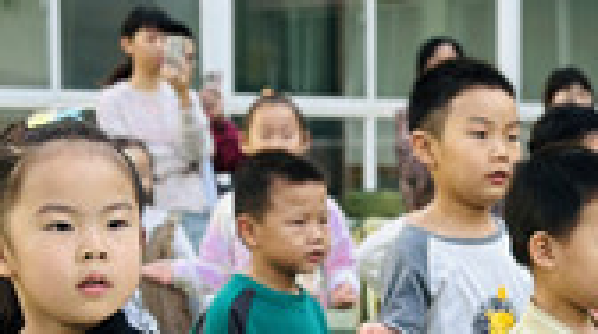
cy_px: 402
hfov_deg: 11.3
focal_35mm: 187
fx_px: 2961
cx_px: 755
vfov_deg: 6.4
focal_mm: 6.86
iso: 80
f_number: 1.78
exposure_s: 1/1227
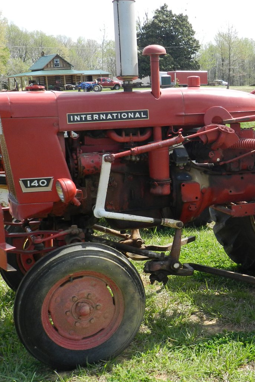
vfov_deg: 34.5
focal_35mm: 58
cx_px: 198
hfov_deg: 23.1
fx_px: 616
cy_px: 185
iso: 160
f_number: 4
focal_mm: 6.7
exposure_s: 1/500
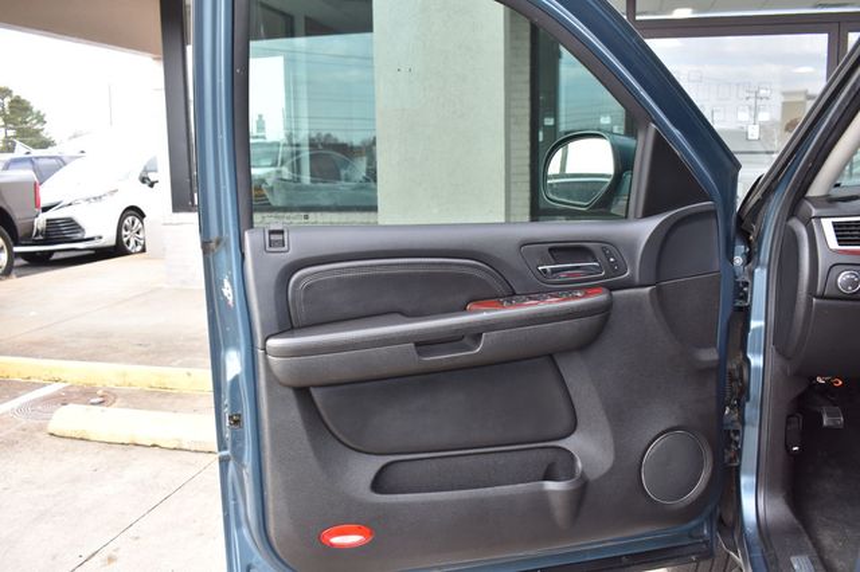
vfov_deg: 41.7
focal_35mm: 32
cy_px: 286
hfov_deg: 59.5
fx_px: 752
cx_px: 430
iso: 400
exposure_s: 1/125
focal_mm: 21
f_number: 5.6
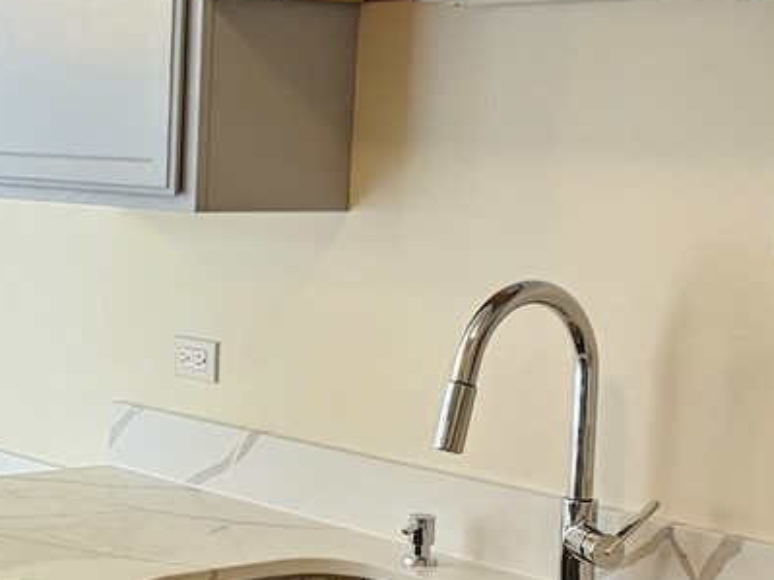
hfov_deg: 23.0
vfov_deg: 17.7
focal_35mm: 83
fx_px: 1855
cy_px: 367
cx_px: 81
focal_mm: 6.3
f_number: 1.7
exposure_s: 1/120
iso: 320
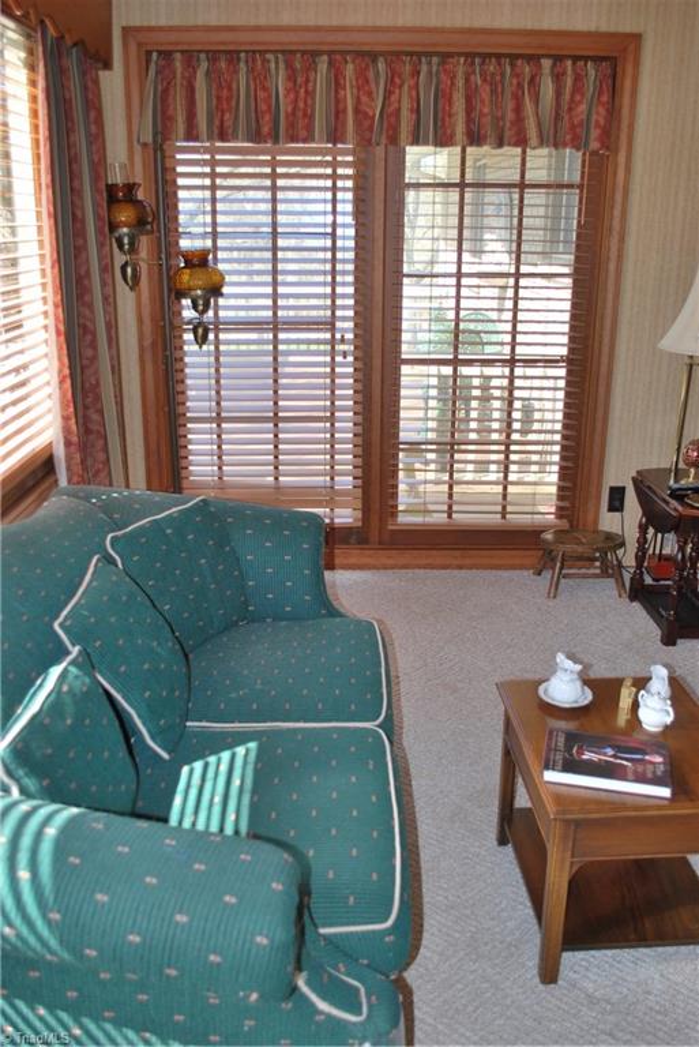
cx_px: 350
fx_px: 873
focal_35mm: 30
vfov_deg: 61.9
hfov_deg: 43.7
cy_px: 524
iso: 125
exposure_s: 1/125
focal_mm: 20
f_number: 3.8
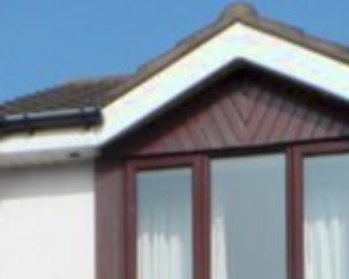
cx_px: 202
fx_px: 1032
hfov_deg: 19.2
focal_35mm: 100
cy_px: 553
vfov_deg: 13.3
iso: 80
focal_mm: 4
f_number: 4.5
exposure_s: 1/500
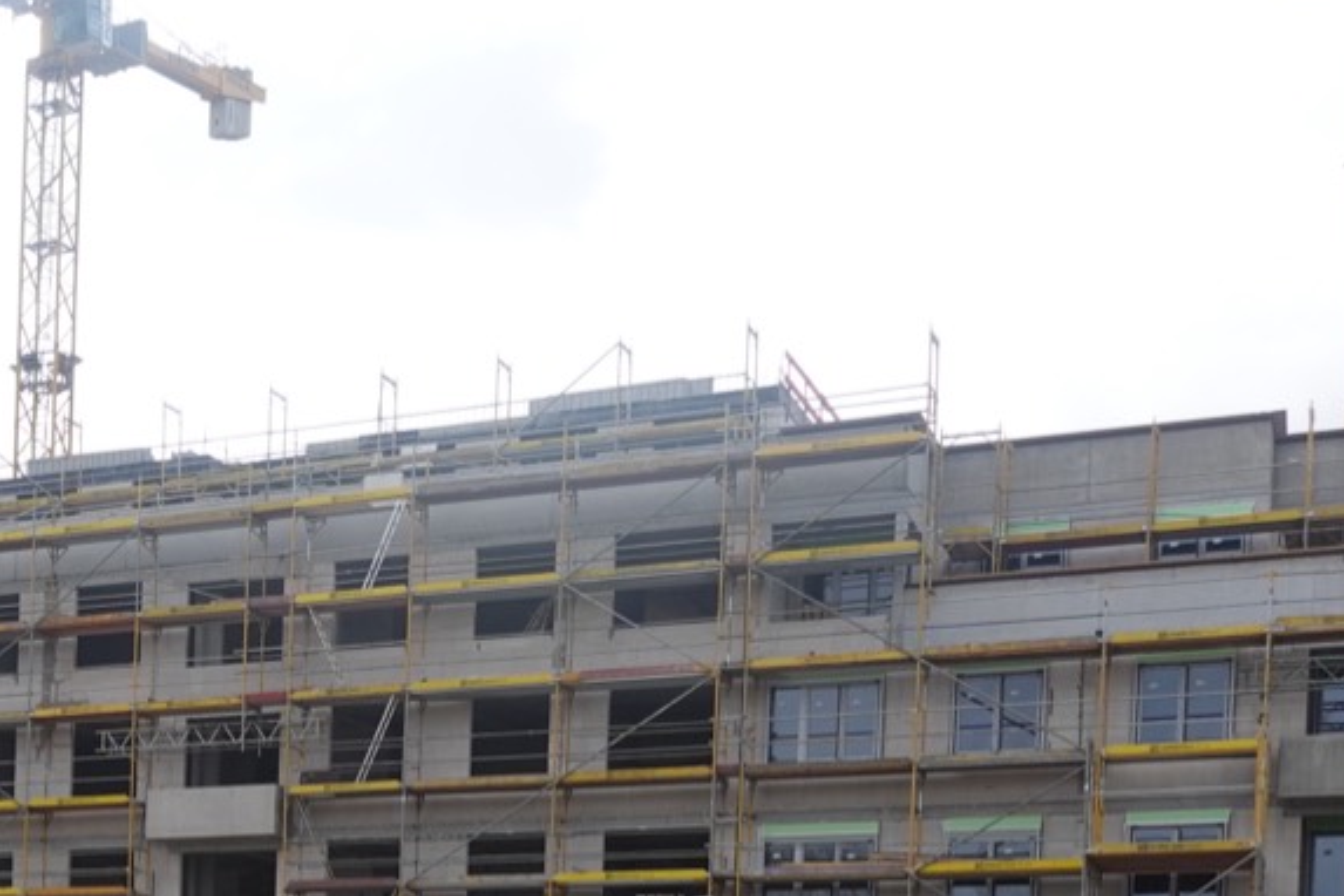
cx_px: -359
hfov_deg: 26.1
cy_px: 1192
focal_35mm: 67
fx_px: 2501
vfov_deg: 18.7
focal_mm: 8.8
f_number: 4
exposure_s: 1/640
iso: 125
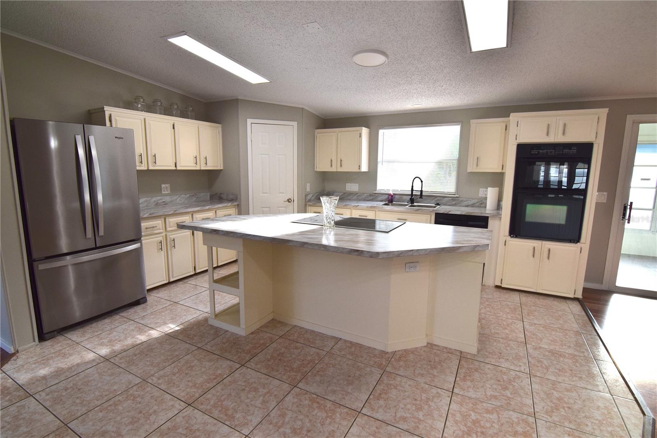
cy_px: 219
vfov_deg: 72.0
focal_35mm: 16
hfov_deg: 95.0
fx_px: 301
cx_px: 328
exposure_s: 1/60
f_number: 8
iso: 560
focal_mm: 11
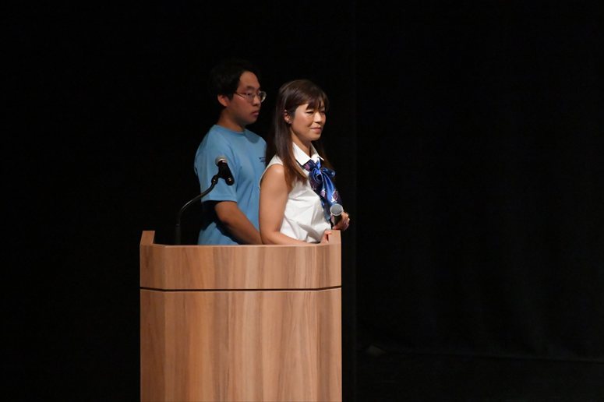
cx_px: 302
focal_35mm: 450
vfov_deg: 3.1
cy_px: 201
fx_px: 7546
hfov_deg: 4.6
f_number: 5.6
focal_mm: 300
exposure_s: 1/400
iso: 16000
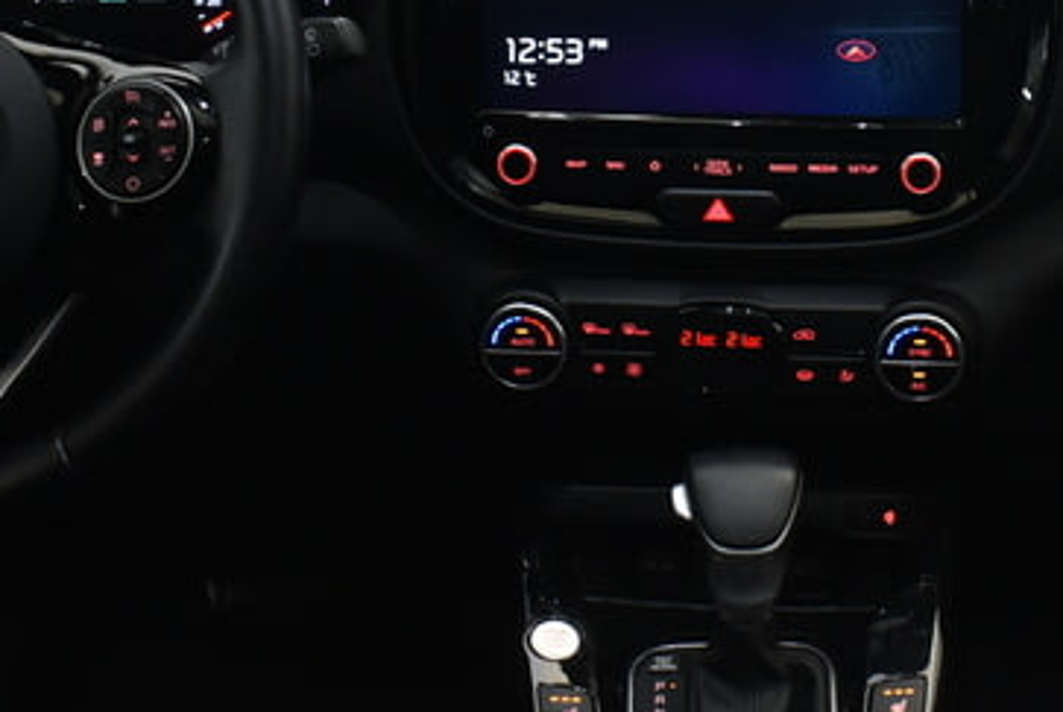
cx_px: 732
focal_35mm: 67
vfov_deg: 20.1
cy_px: 120
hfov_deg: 29.8
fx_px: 1981
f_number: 3.5
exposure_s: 1/40
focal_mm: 18
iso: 800
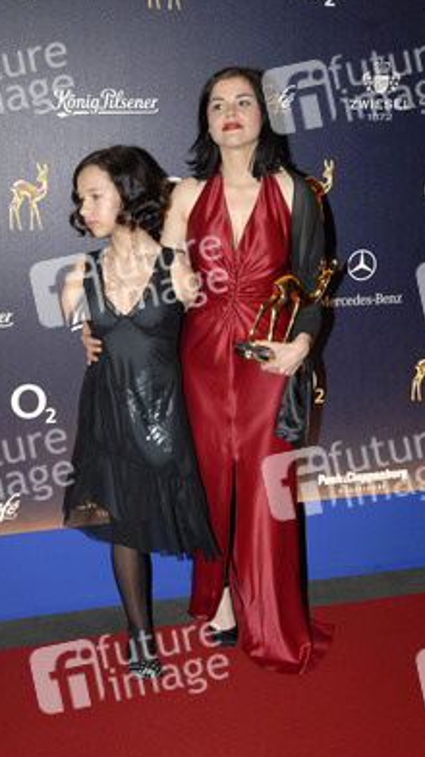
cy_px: 378
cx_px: 187
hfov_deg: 26.5
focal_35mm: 45
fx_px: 903
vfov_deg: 45.5
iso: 500
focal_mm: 28
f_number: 5.6
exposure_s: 1/100
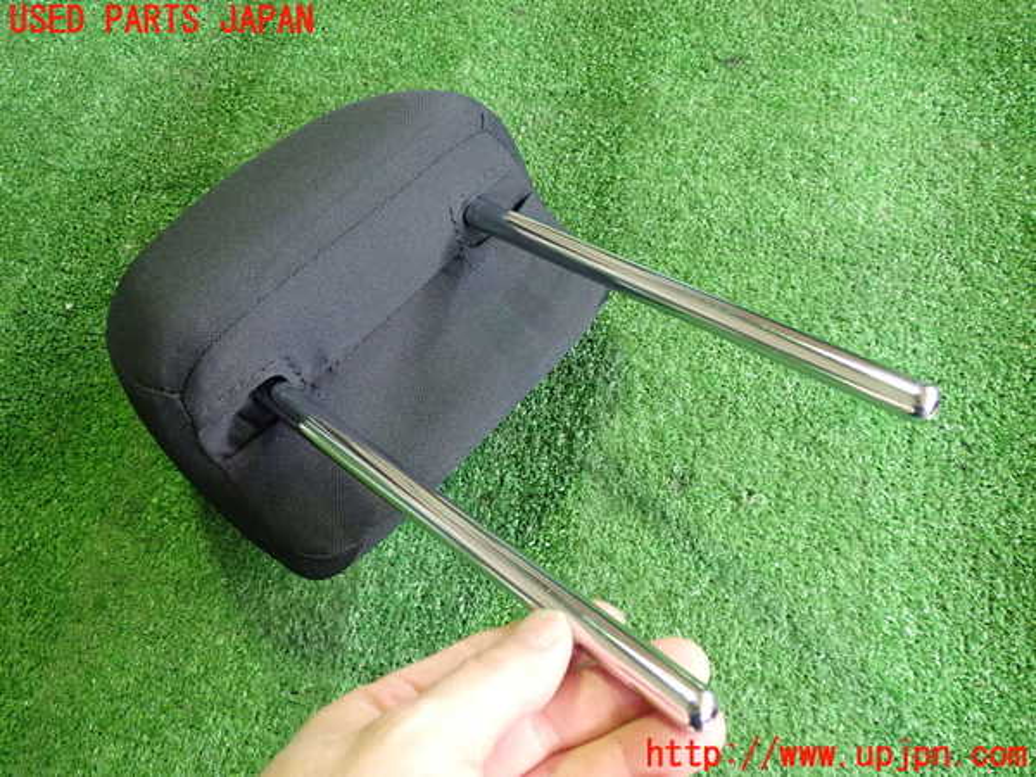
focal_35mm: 30
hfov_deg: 60.0
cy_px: 388
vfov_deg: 46.8
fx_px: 898
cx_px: 518
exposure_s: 1/30
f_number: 2.3
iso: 400
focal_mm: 5.4
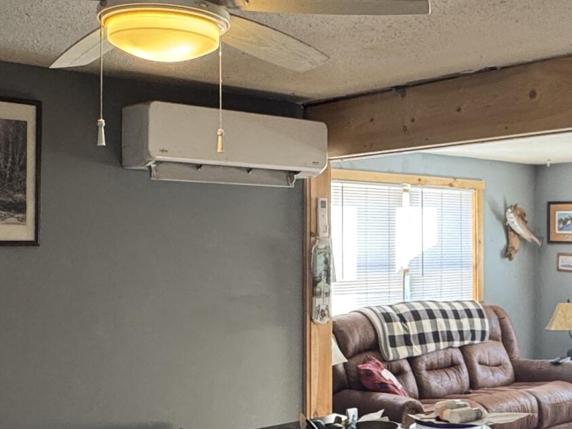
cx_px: 362
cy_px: 233
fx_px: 826
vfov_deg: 29.1
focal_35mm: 50
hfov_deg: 37.9
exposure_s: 1/120
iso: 320
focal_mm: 2.22
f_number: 2.2
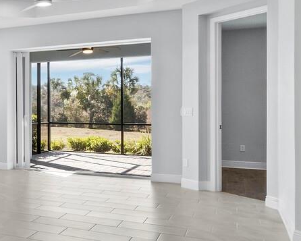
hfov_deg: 30.7
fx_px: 437
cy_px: 111
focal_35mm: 49
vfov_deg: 30.8
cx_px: -80
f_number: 13
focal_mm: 7
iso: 320
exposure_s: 1/4
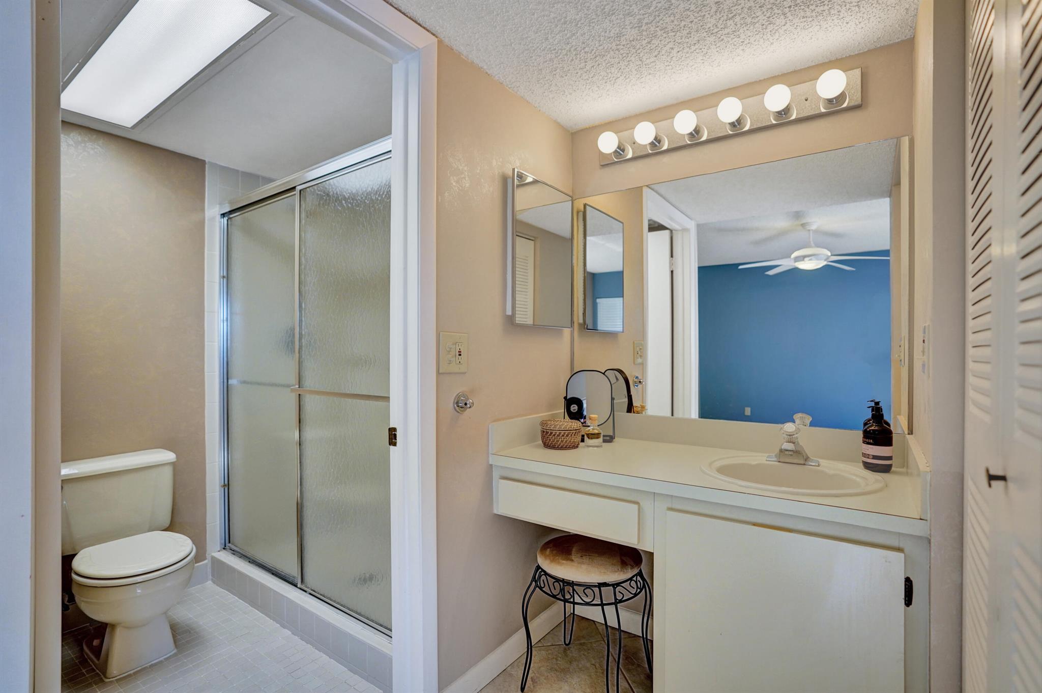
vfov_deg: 73.6
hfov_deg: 96.8
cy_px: 346
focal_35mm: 16
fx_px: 463
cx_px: 521
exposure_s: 1/60
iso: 800
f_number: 13
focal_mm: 16
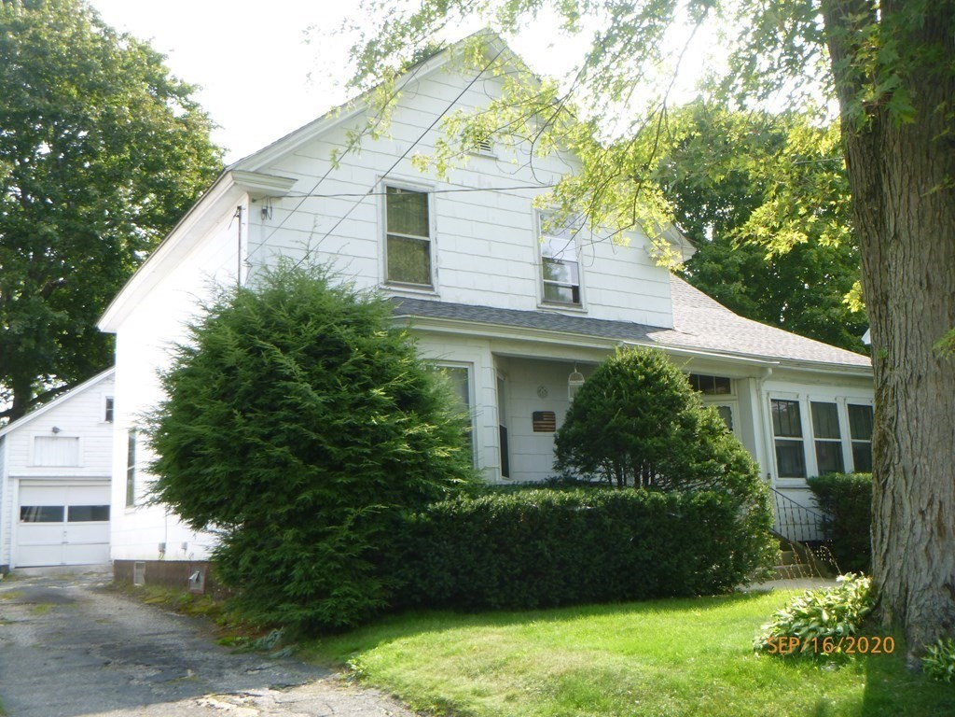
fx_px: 910
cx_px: 478
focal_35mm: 33
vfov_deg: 42.9
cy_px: 358
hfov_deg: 55.4
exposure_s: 1/80
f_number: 4.3
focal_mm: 5.9
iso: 100
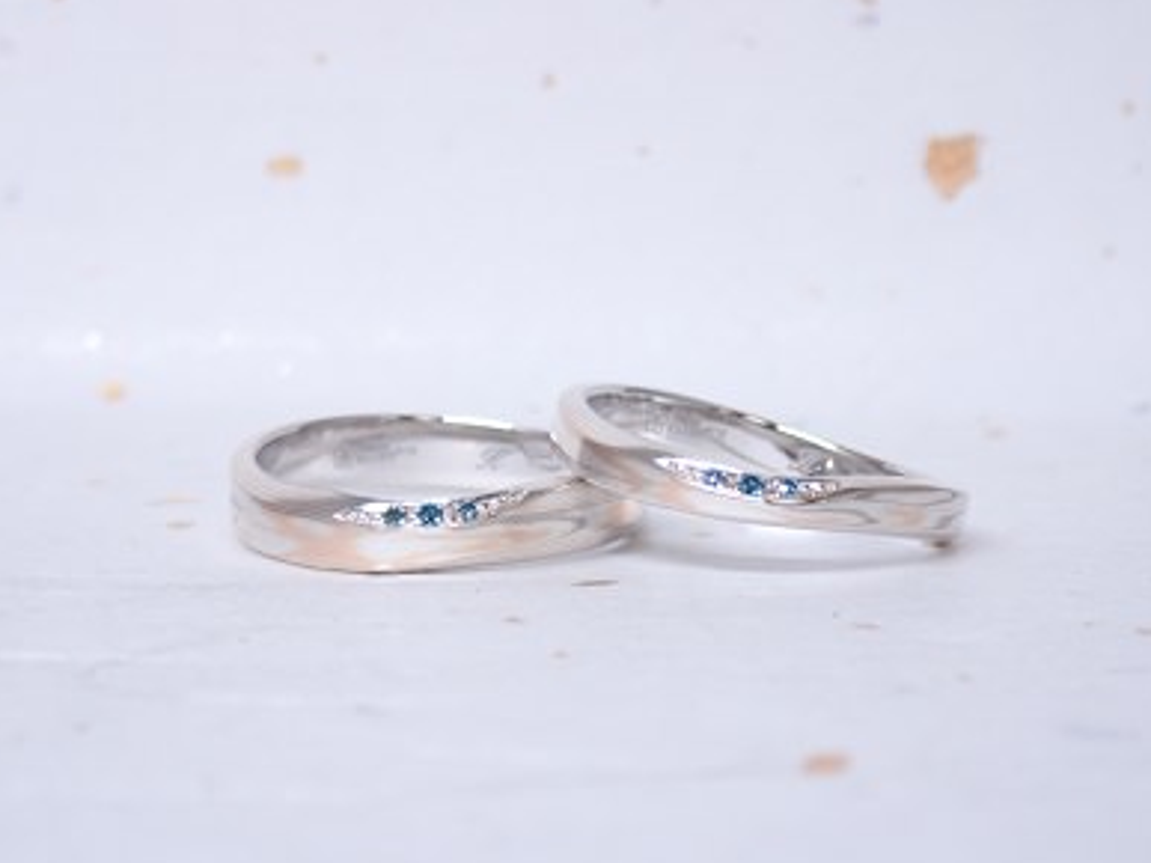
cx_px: 598
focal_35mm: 86
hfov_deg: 22.8
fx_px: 2859
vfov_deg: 17.2
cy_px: 481
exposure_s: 1/125
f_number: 4.2
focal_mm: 13.47
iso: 200
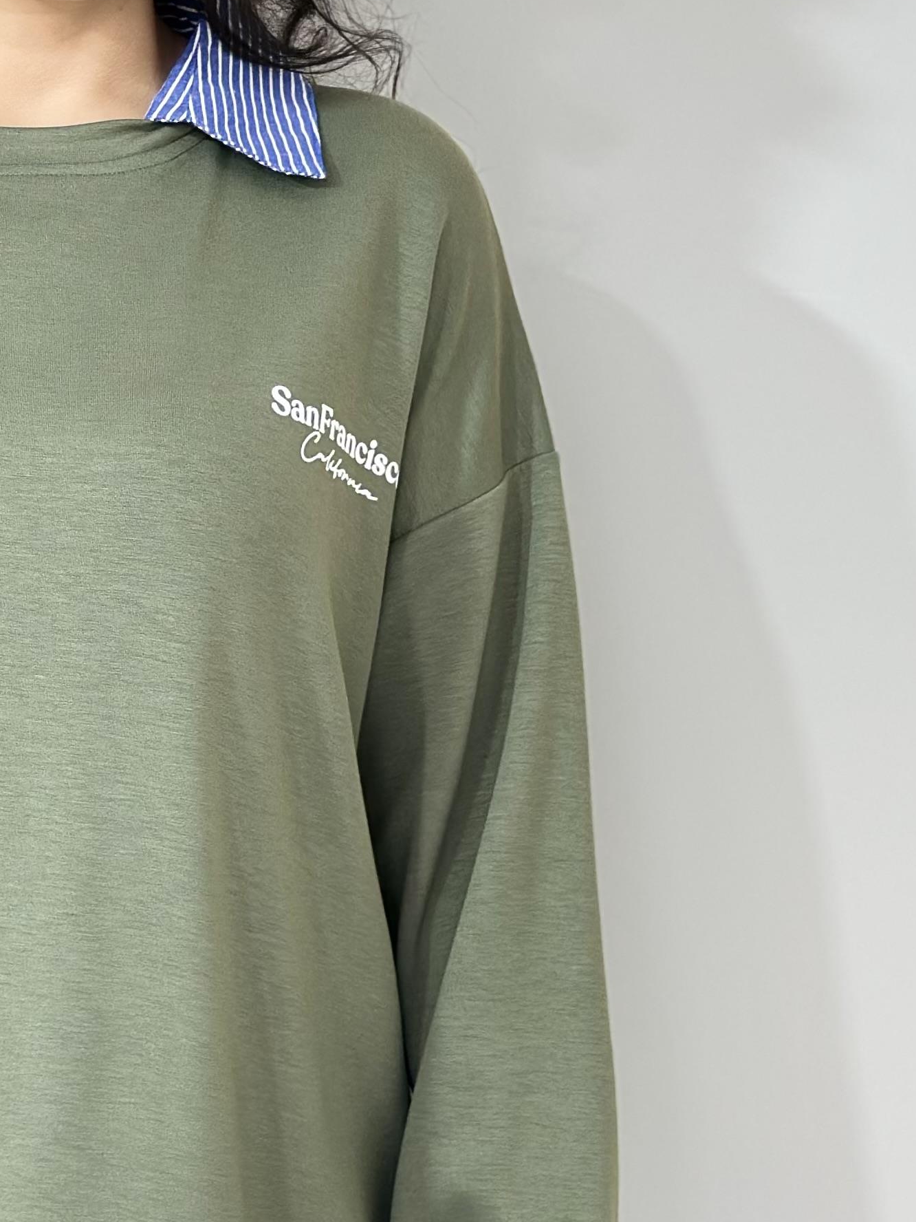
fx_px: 3846
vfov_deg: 18.0
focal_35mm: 109
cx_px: -50
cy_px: 463
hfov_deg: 13.4
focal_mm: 6.86
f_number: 1.78
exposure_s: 1/100
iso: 64
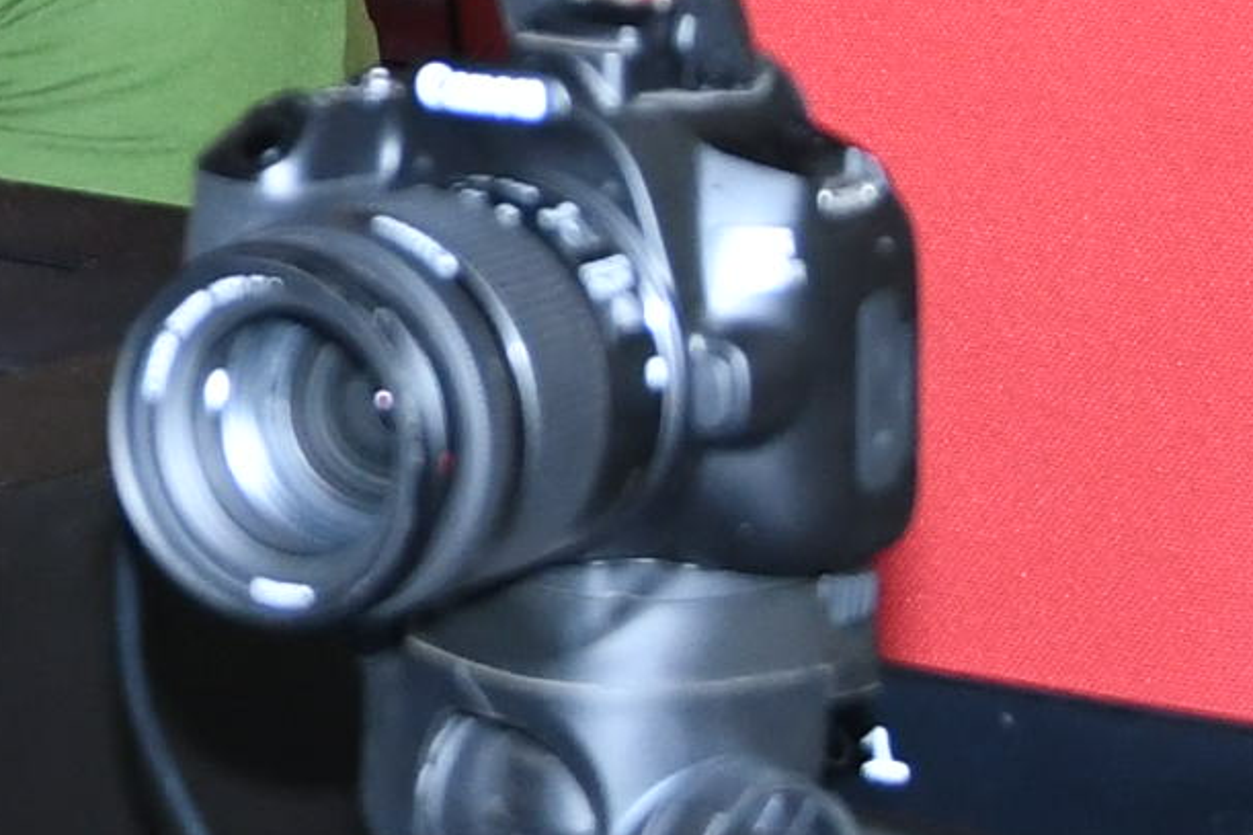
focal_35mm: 215
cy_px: -552
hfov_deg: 9.4
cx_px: -293
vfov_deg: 6.3
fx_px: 7495
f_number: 3.8
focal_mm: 21
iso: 1000
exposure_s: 1/250
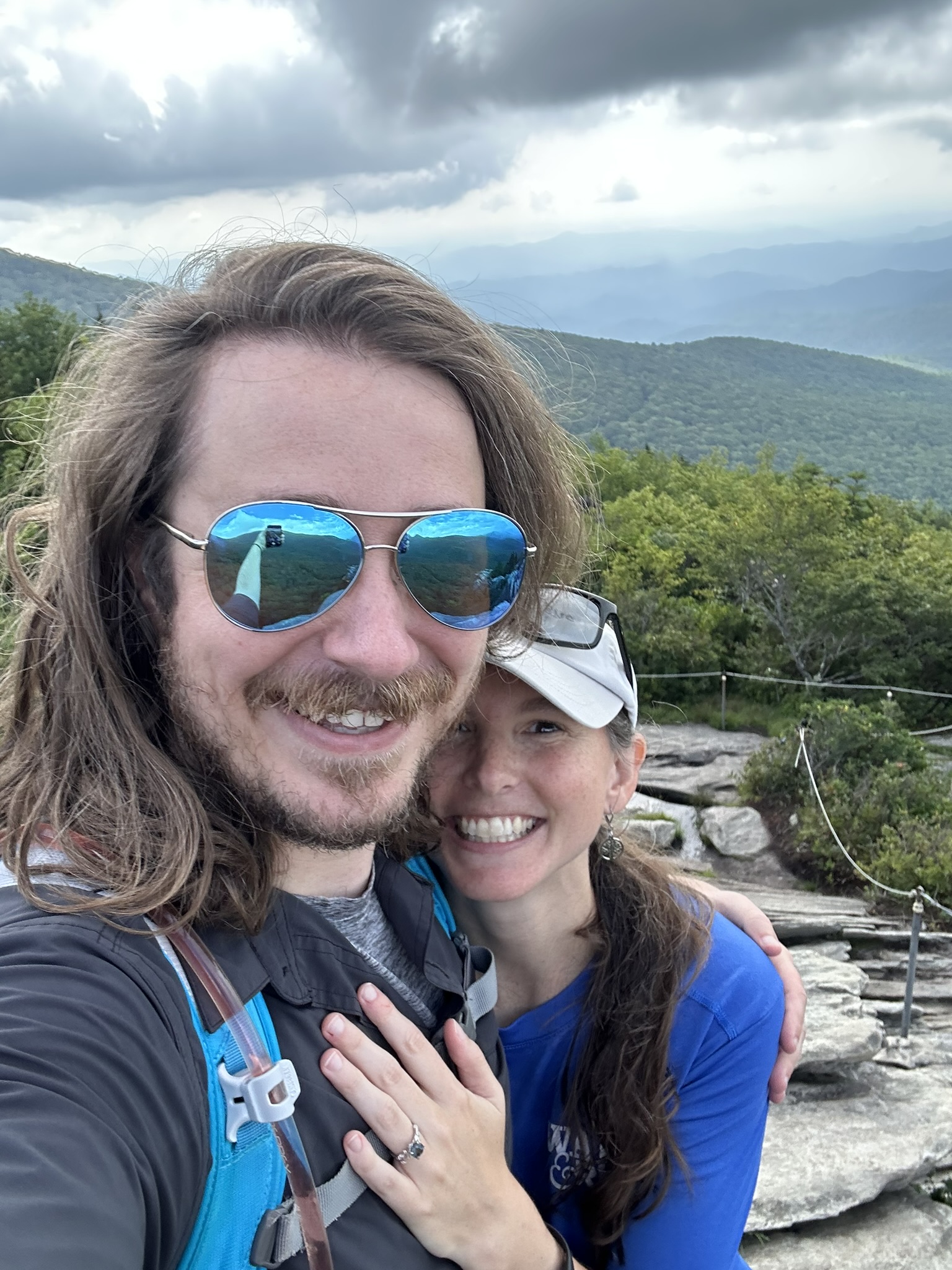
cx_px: 476
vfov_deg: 60.0
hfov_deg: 46.8
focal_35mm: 30
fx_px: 1100
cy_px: 635
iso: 25
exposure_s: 1/286
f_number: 1.9
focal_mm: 2.69
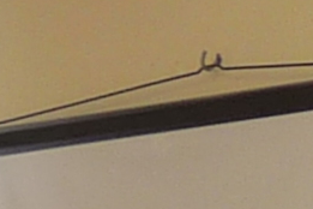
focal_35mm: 417
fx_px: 3625
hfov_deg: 4.7
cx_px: 965
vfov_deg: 3.2
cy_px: 712
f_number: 2.8
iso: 160
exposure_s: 1/30
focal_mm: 5.2
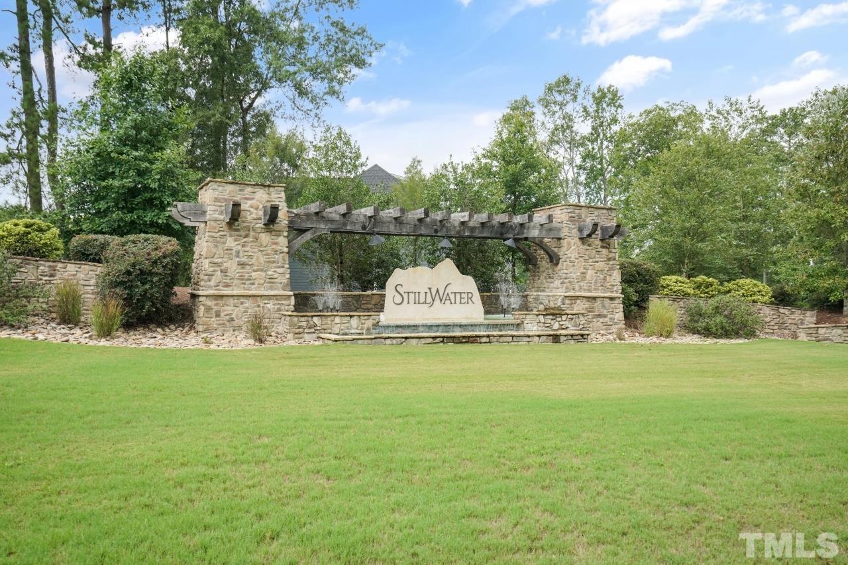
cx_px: 424
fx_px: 754
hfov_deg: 58.7
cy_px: 282
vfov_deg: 41.1
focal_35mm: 32
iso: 500
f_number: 9
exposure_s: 1/500
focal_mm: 32
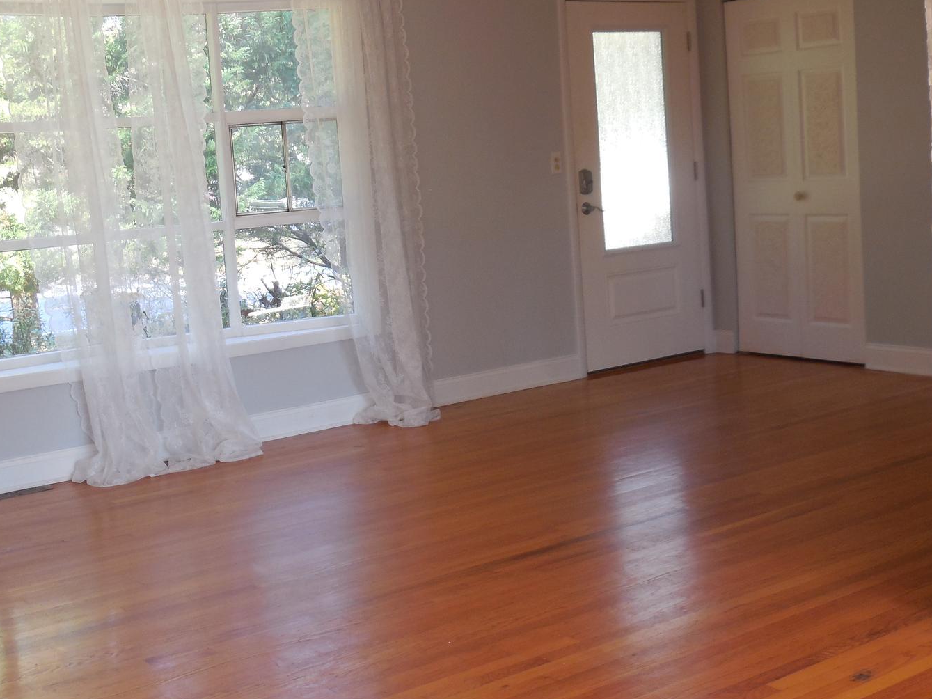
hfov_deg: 36.8
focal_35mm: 52
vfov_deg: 27.9
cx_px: 415
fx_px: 1400
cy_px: 262
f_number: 3.4
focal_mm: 6.1
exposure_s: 1/40
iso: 125
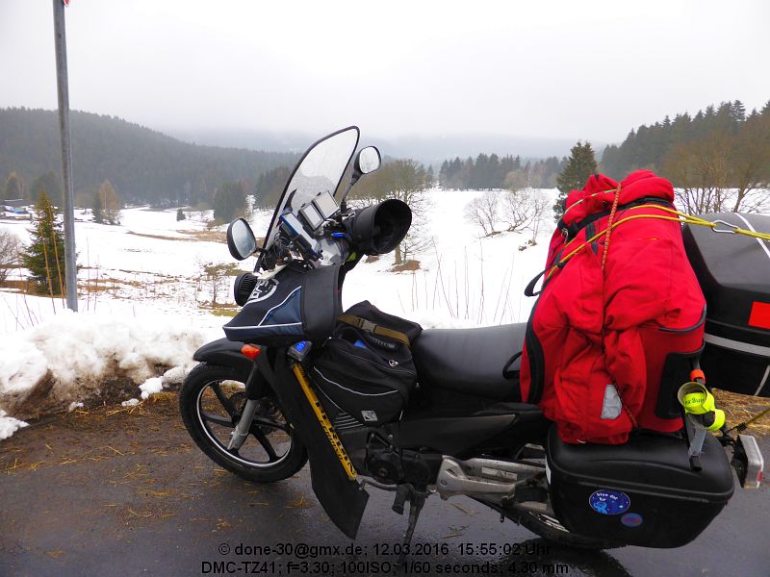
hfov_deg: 71.6
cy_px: 288
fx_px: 534
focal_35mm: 24
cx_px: 385
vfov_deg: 56.8
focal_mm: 4.3
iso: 100
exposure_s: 1/60
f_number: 3.3
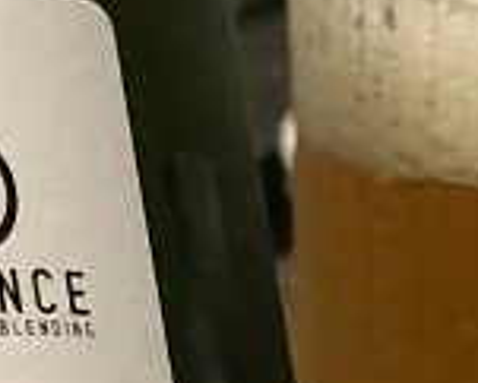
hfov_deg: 10.4
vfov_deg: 8.2
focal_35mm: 185
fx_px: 2619
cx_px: 146
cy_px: 608
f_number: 1.8
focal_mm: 3.99
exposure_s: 1/13
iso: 100
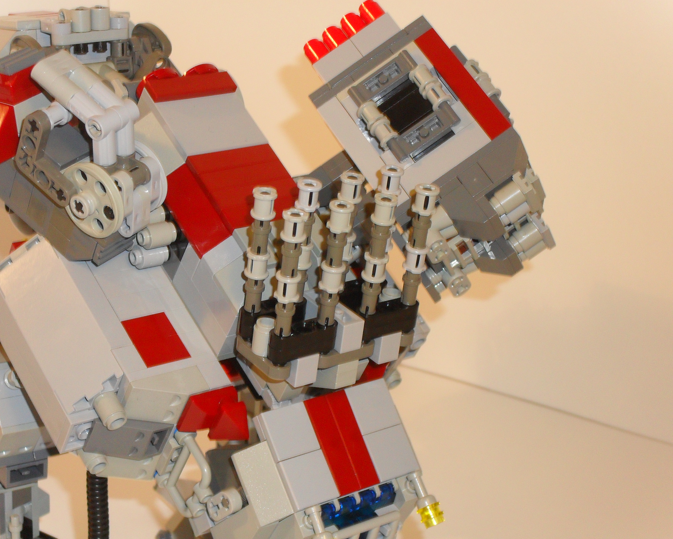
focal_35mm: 81
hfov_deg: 23.6
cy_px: 268
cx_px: 336
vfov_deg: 18.9
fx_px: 1613
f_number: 5
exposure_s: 1/60
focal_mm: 13.6
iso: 200
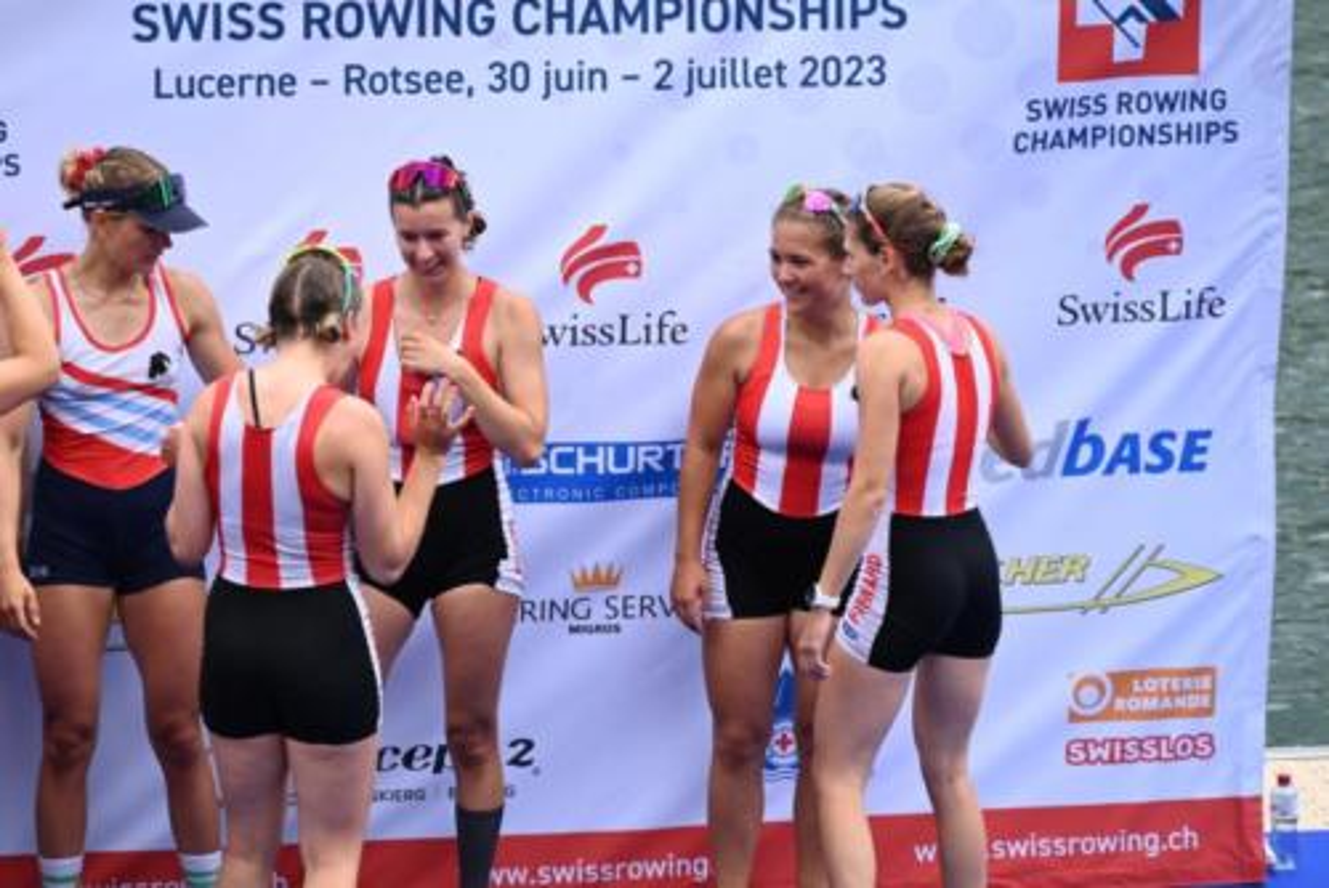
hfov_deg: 10.3
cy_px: 444
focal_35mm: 200
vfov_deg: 6.9
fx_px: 7387
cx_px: 664
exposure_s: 1/500
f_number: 6.3
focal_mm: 200
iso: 400
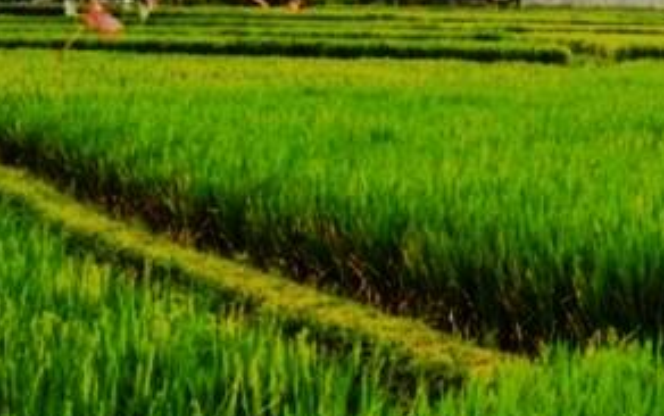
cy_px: 99
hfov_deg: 22.8
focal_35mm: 87
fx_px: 1576
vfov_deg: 15.0
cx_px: 680
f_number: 7.1
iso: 100
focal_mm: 26
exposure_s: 1/200
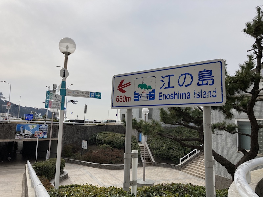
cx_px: 132
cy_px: 98
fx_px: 213
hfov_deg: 63.4
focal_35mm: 28
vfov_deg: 49.7
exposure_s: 1/3690
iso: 20
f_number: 1.8
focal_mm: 3.99
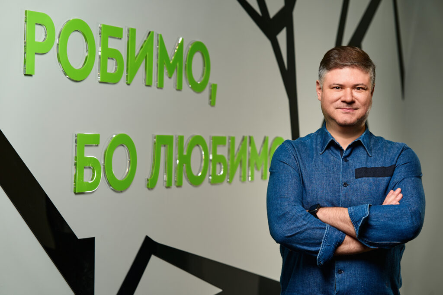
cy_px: 148
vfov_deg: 16.1
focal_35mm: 85
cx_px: 222
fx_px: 1046
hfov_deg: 23.9
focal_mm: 85
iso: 100
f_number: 4
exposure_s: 1/160
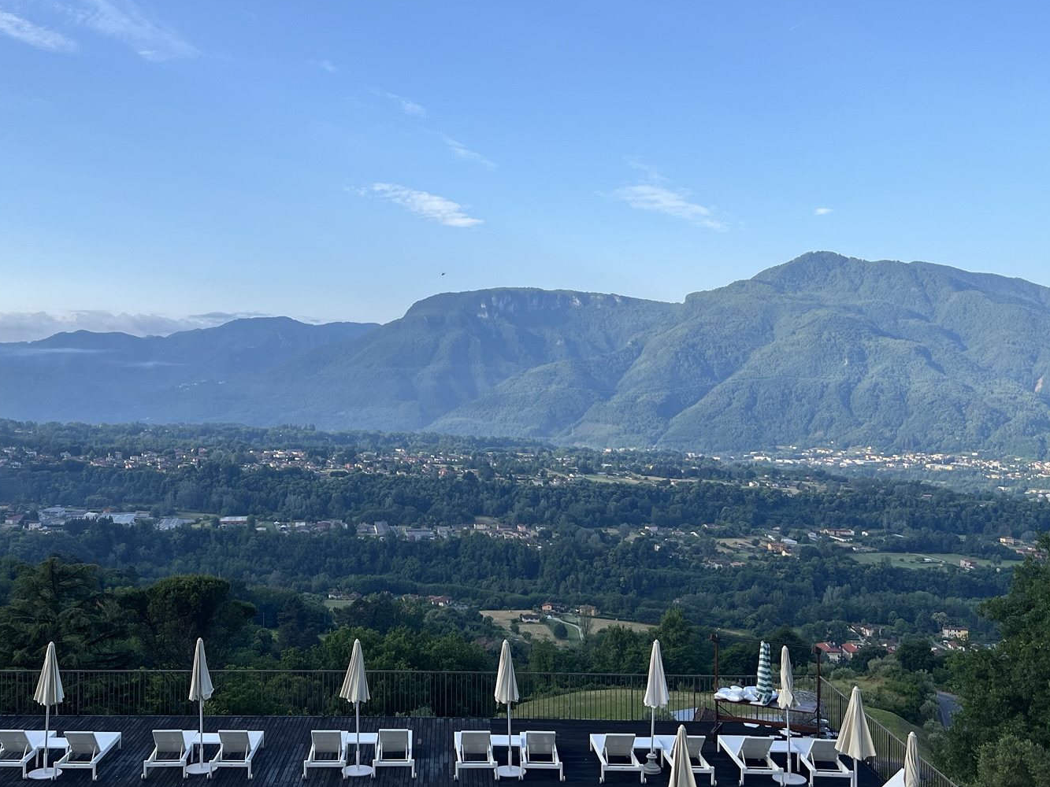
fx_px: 1183
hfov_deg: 47.6
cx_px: 424
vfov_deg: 36.8
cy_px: 365
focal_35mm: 39
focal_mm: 5.7
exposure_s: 1/2762
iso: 50
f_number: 1.5
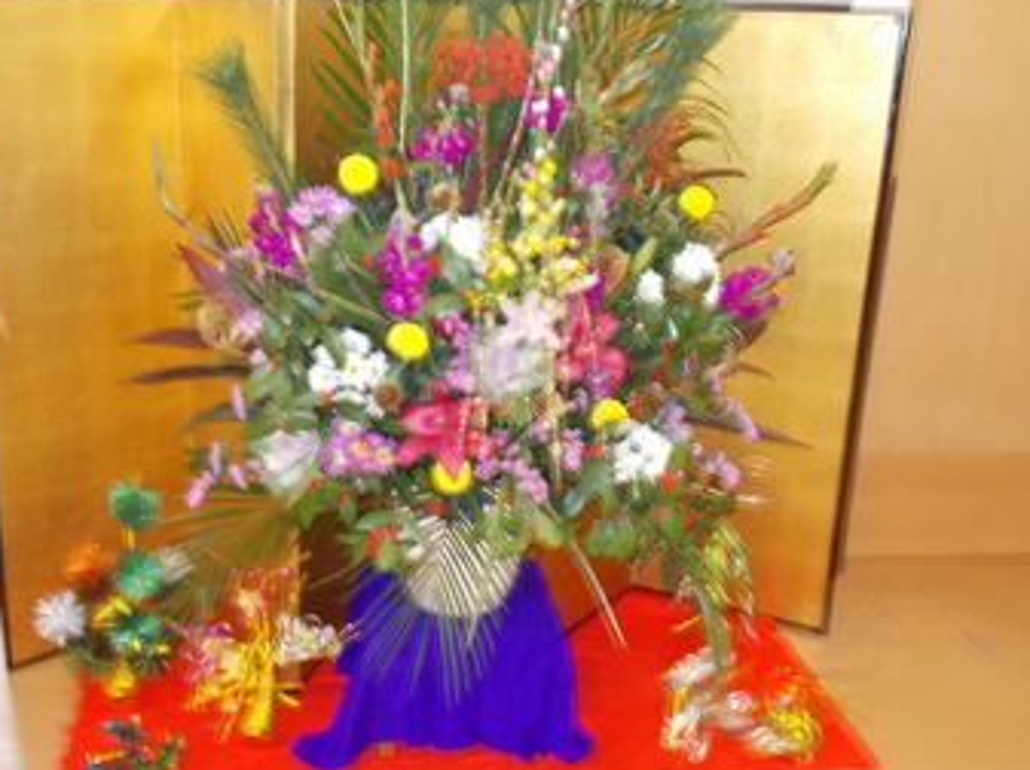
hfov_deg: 45.6
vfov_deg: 35.1
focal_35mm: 41
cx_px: 428
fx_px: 1219
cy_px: 362
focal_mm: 5.3
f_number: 3.4
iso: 200
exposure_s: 1/4
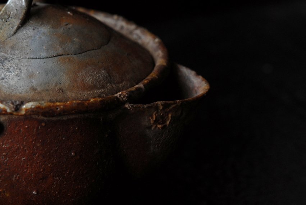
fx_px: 1341
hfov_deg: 13.0
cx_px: 153
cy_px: 102
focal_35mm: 158
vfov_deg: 8.7
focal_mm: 105
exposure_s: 1/60
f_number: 13
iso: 400
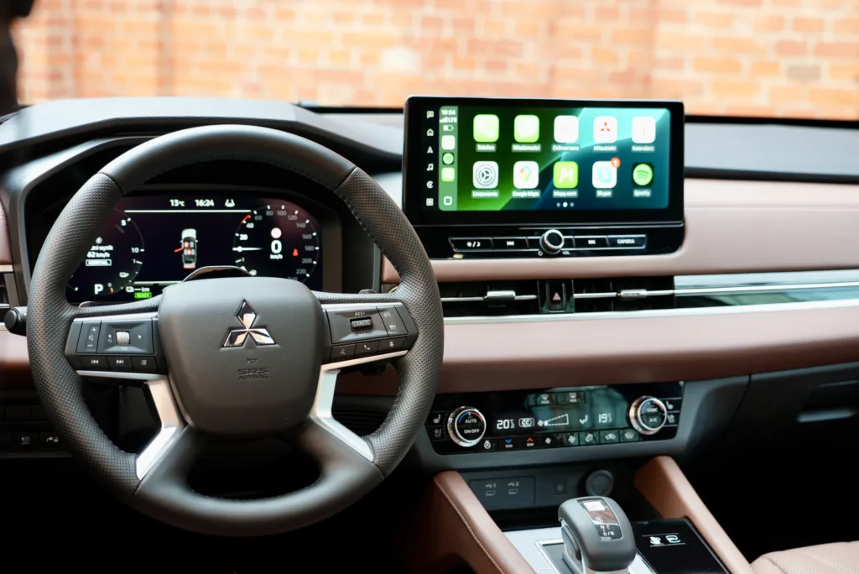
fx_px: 1289
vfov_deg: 25.1
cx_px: 430
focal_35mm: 54
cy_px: 287
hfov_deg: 36.9
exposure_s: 1/60
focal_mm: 54
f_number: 4
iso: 400
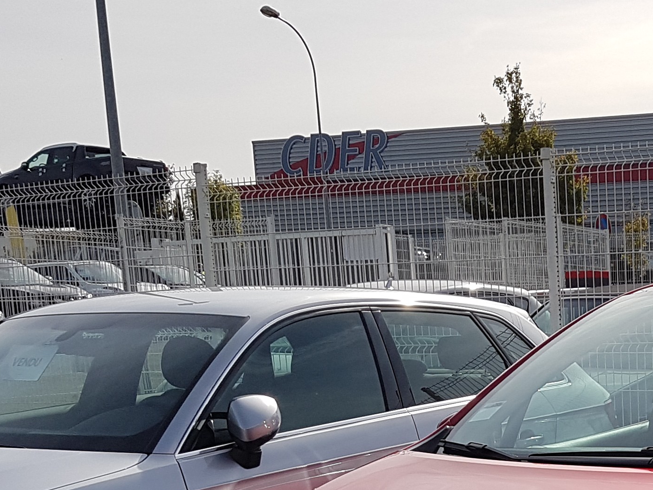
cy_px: 650
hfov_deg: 24.8
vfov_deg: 18.2
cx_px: 656
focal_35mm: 75
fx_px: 1415
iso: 40
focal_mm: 4.2
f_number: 1.7
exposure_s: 1/3680
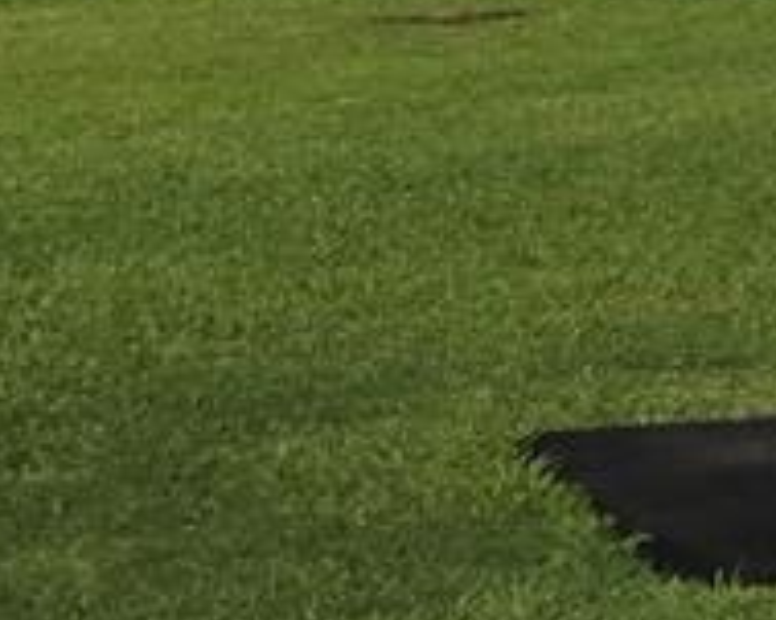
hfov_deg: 7.6
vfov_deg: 7.6
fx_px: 4361
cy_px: -817
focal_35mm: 190
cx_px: 2907
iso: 50
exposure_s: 1/7944
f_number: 1.7
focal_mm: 6.3
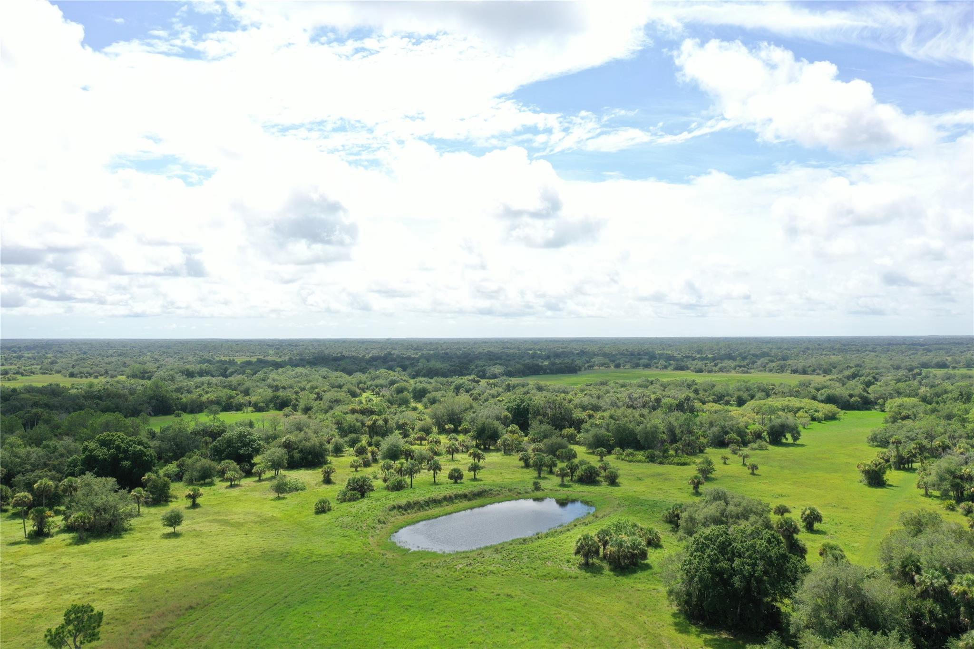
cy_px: 324
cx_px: 487
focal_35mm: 28
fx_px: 757
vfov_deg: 46.4
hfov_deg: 65.5
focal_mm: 10.26
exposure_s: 1/400
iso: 100
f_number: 5.6
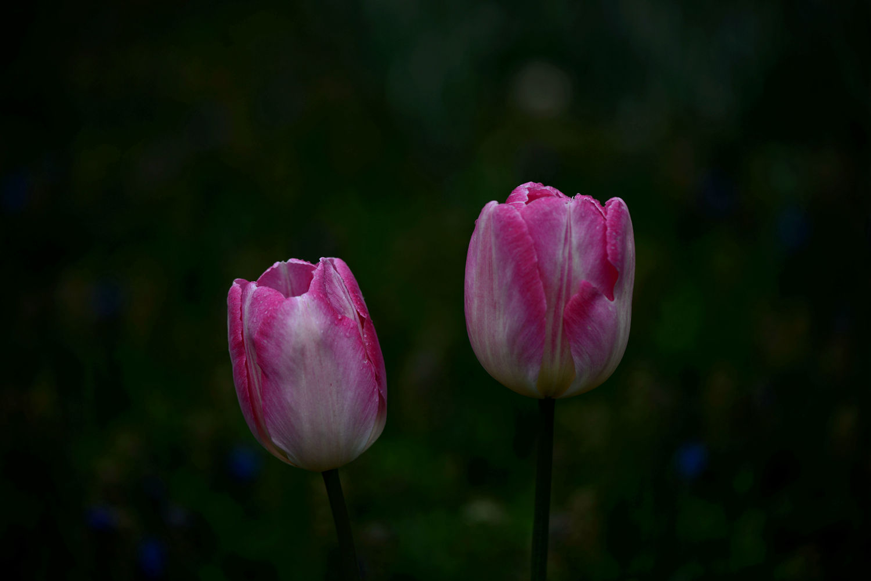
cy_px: 290
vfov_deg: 13.0
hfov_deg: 19.5
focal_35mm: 105
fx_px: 2541
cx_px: 436
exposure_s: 1/800
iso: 100
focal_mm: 105
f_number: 3.5
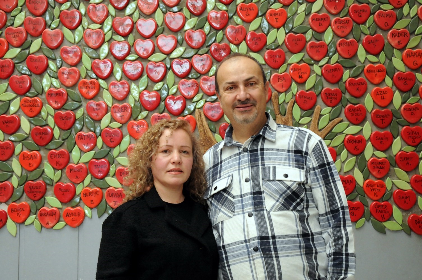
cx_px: 211
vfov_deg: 21.5
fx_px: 738
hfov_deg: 31.9
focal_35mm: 63
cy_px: 140
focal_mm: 42
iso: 1600
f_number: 5.6
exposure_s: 1/60
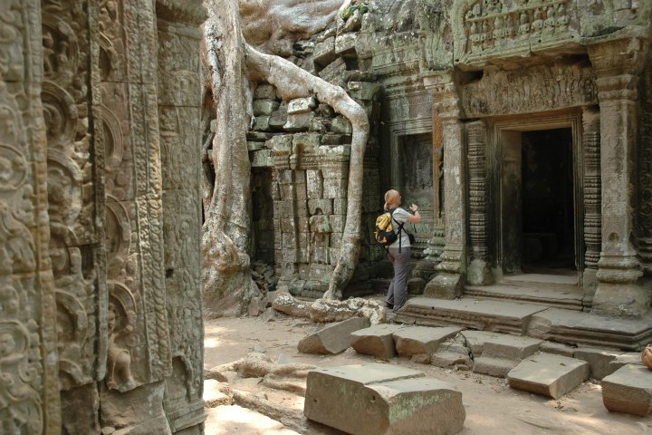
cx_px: 326
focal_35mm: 36
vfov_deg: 36.9
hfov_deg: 53.1
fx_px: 652
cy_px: 218
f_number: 5
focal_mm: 24
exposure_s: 1/100
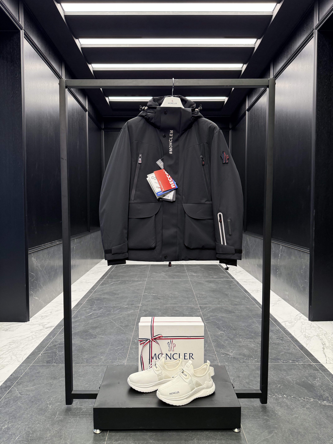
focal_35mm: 24
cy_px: 222
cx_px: 166
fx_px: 308
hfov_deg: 56.8
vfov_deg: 71.6
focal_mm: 6.76
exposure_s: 1/100
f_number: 1.78
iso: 200
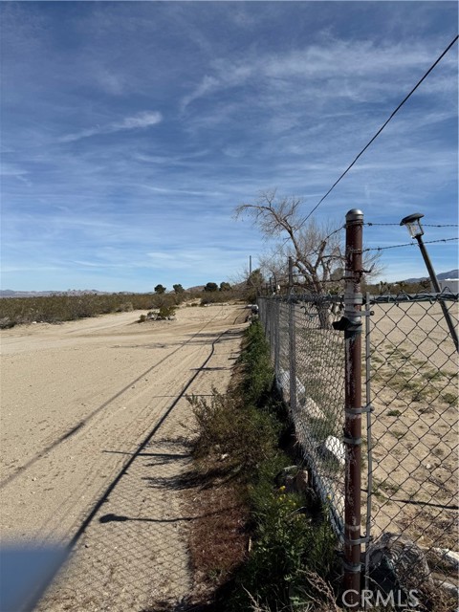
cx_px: 230
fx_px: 424
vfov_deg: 71.6
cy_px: 306
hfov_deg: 56.8
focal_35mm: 24
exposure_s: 1/8130
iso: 80
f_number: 1.78
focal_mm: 6.76
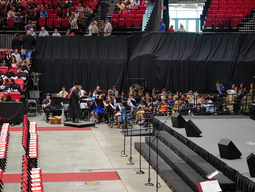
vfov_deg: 16.4
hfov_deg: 21.8
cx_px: 128
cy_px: 96
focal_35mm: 90
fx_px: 663
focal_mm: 45
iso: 320
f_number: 1.8
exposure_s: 1/100
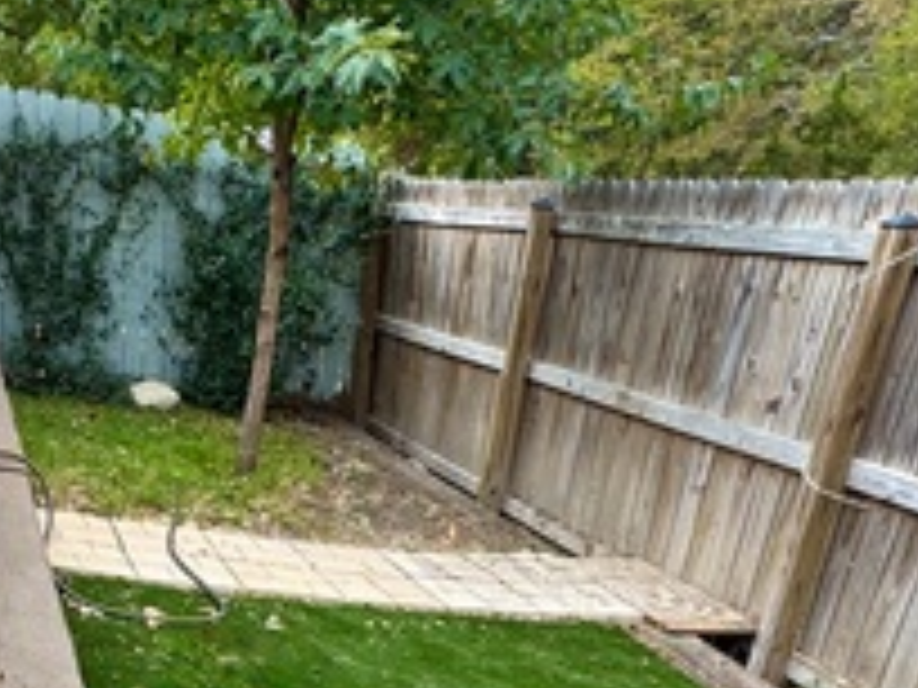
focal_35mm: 44
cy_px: 755
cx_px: 0
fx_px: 1167
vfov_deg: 29.6
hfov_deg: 38.2
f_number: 2.2
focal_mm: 2.22
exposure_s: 1/296
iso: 40
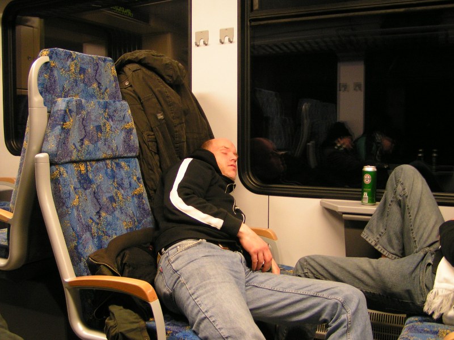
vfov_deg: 37.7
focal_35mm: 38
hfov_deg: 49.0
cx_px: 227
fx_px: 498
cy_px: 170
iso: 200
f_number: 2.8
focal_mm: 5.8
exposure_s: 1/15
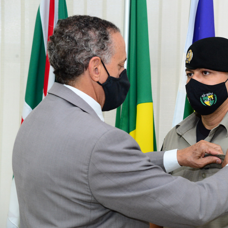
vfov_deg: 15.8
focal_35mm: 110
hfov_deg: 15.8
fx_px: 820
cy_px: 114
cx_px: 163
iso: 2000
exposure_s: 1/60
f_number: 6.3
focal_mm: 86
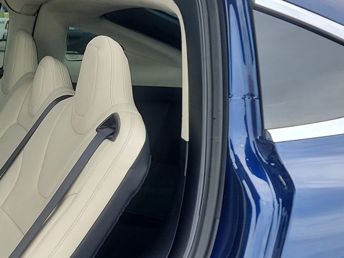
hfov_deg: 25.0
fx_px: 685
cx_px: -83
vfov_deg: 20.8
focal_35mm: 69
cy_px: 242
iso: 50
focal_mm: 6.7
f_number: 1.8
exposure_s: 1/228
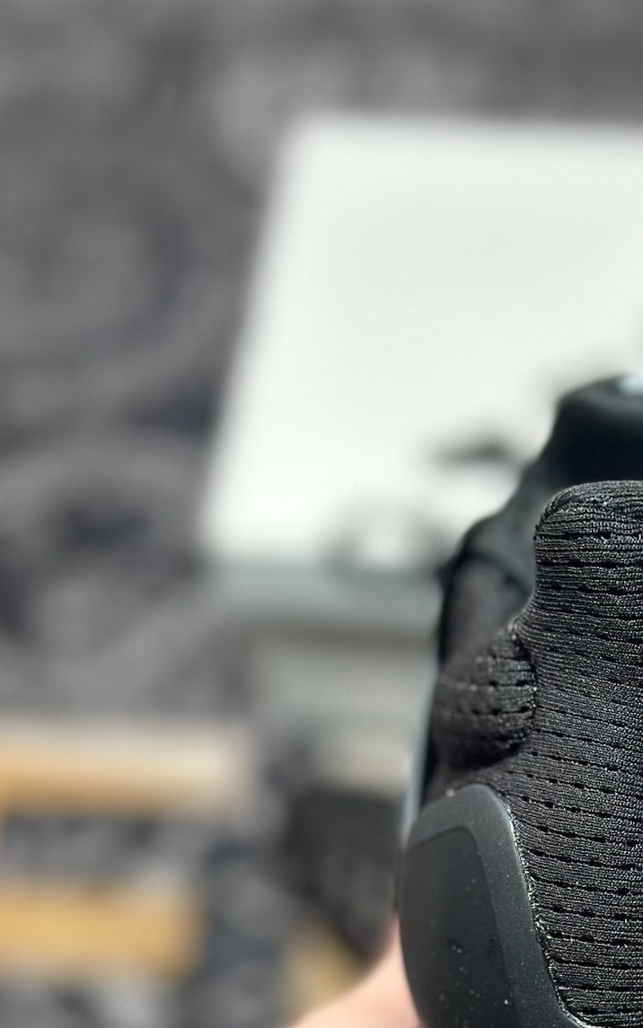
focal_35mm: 91
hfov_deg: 14.1
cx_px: 659
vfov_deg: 22.4
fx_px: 2551
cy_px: 861
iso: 80
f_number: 1.78
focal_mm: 6.86
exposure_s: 1/296
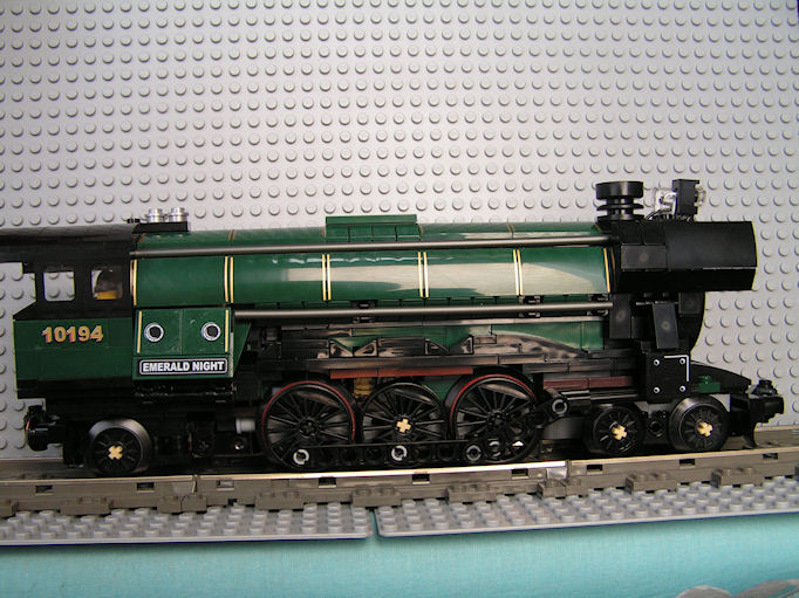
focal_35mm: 38
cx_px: 400
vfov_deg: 37.7
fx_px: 877
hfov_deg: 49.0
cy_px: 299
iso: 50
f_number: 3.2
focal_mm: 6.3
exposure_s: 1/40
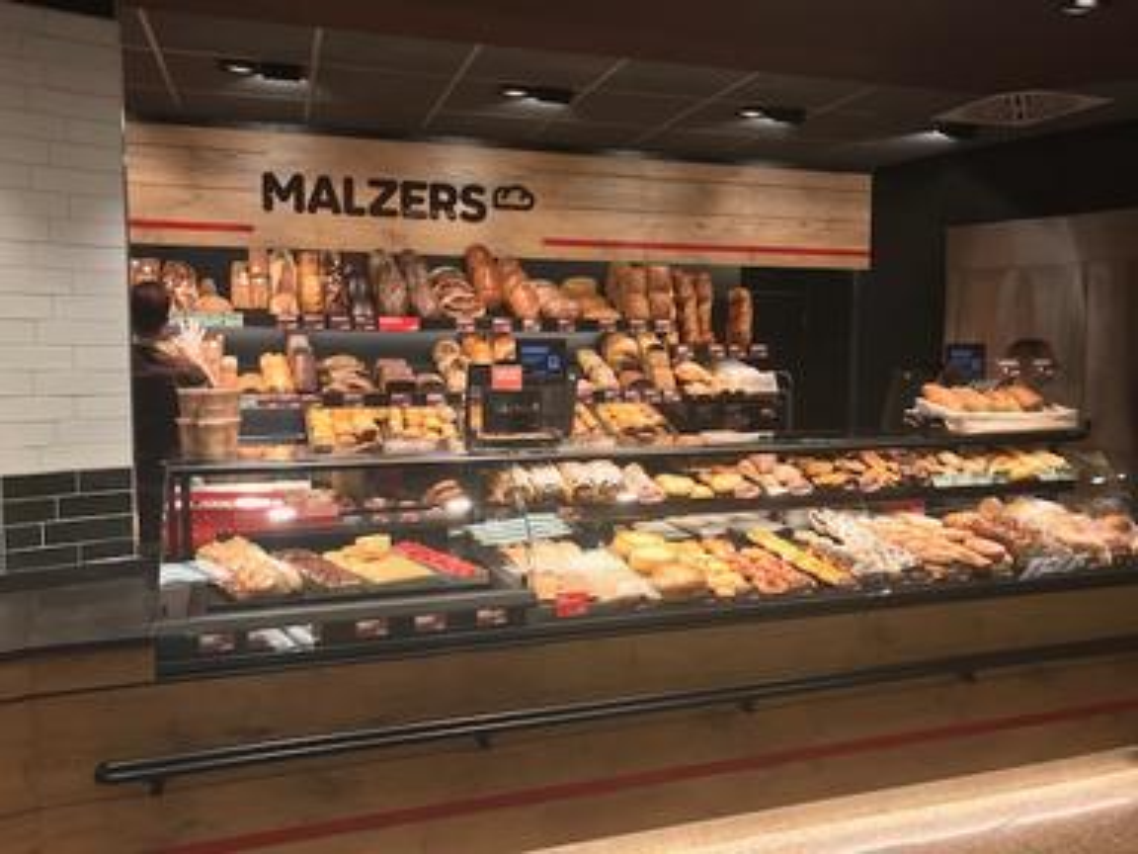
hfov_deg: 63.4
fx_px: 920
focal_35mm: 28
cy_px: 427
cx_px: 569
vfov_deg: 49.7
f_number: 1.8
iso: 40
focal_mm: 3.99
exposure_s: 1/99
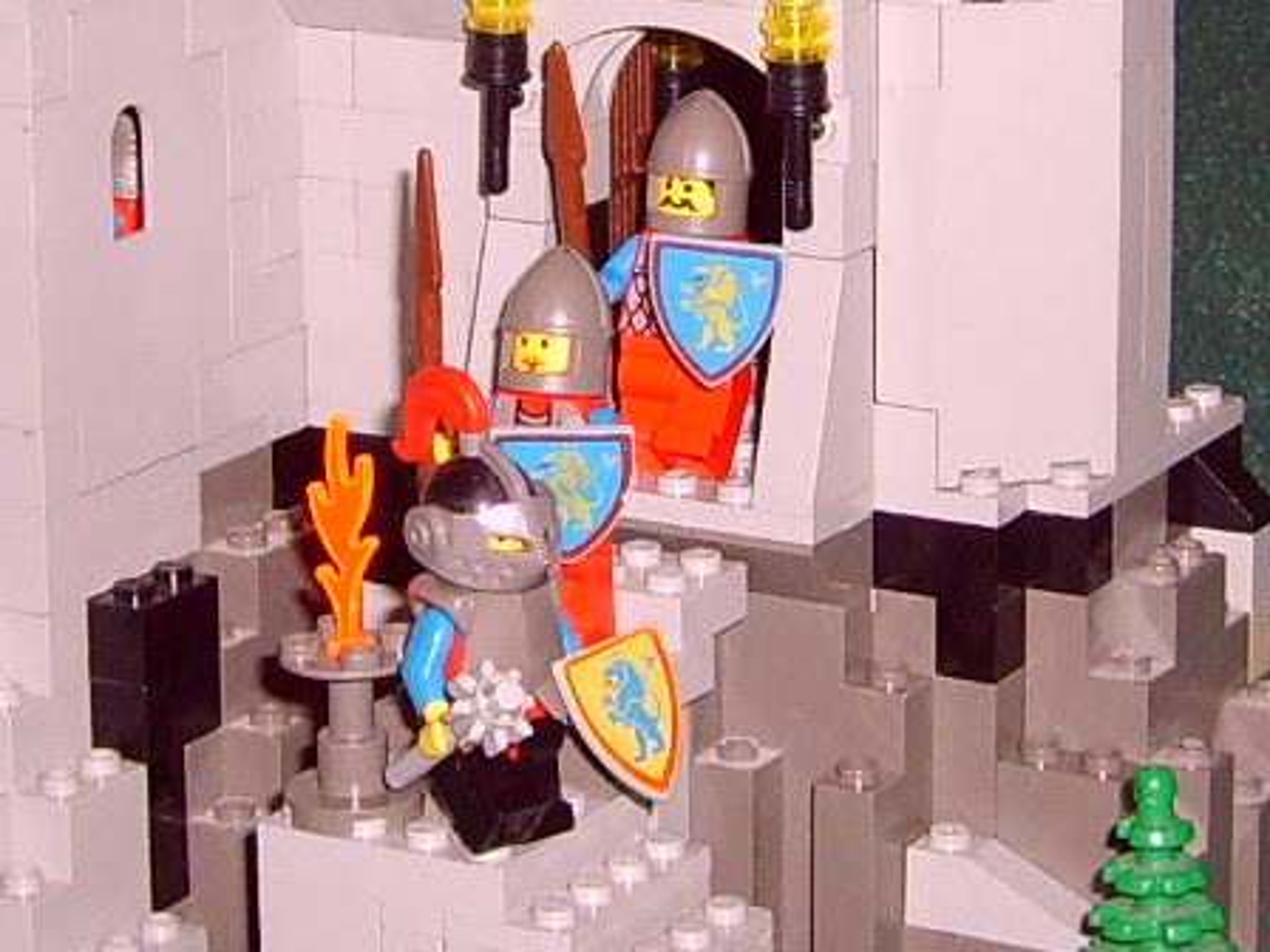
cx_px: 635
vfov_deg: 40.7
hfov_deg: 52.6
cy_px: 476
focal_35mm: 35
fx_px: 1284
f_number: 2.8
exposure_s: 1/45
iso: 100
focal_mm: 5.8
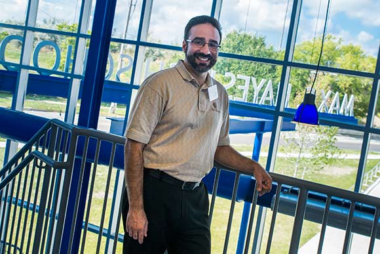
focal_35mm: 34
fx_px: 359
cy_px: 127
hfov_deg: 55.8
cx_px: 190
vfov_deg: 38.9
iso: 200
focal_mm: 34
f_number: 6.7
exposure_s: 1/250
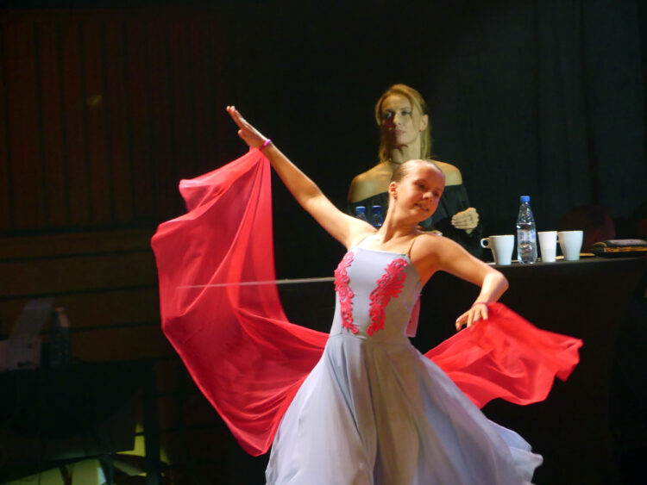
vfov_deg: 3.7
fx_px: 7591
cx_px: 324
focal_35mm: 406
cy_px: 242
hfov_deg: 4.9
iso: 500
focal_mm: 73
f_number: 2.8
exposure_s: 1/100
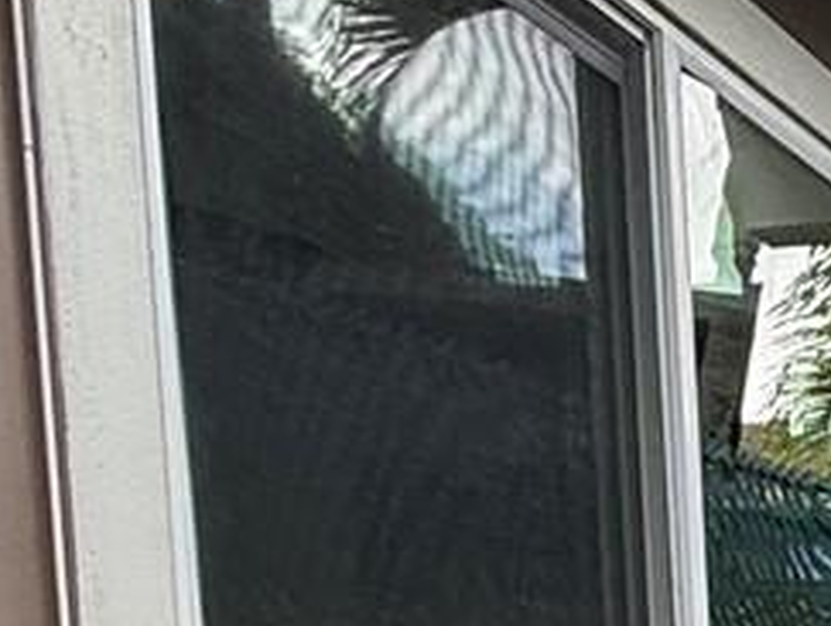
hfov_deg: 16.8
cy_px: 1125
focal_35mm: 92
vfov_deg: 14.2
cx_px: 1580
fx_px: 2212
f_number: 2.2
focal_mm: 2.22
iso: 50
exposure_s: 1/256
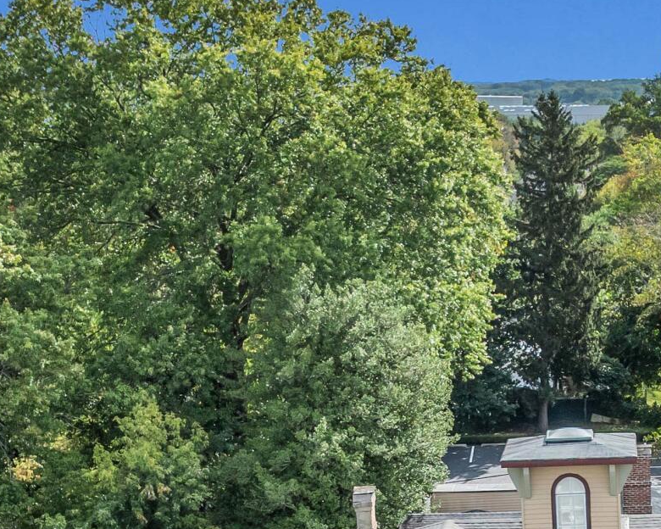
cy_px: 757
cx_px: 542
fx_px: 1761
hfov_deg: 21.0
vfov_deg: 15.9
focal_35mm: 90
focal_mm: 12.29
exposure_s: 1/2500
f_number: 2.8
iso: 170
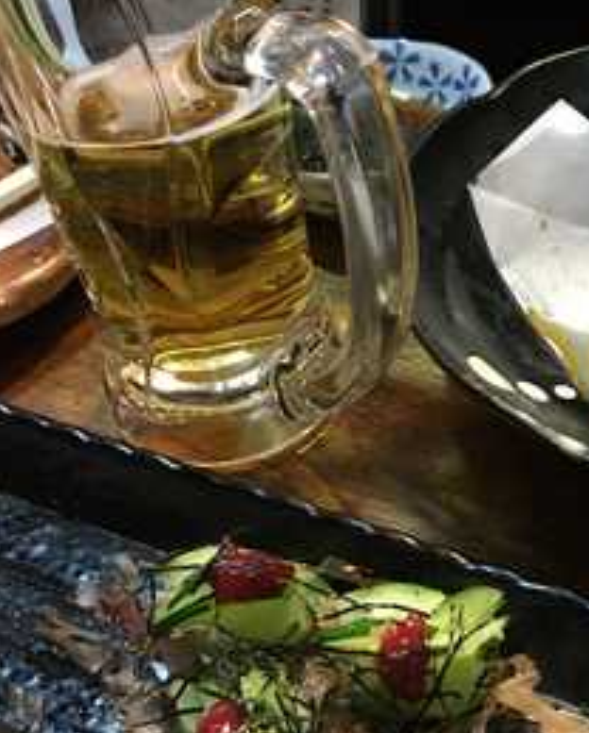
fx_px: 1043
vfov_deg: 38.7
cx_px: 456
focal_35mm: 48
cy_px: 371
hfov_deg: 30.9
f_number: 2.2
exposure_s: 1/15
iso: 250
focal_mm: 4.15
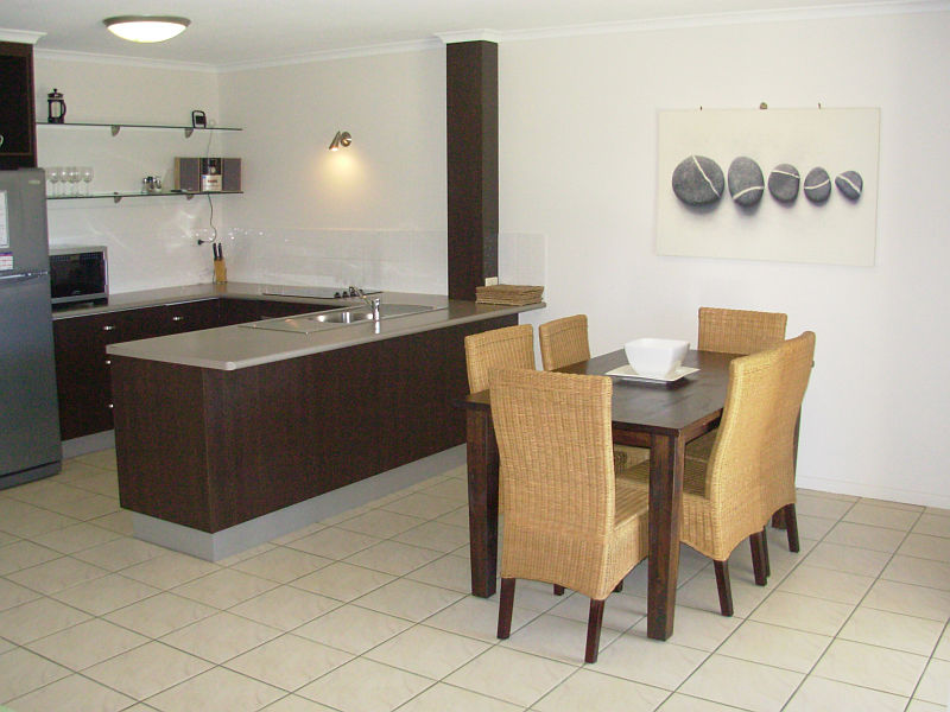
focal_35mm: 38
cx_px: 475
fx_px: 1043
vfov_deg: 37.7
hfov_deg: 49.0
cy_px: 356
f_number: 2.9
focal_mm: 6.3
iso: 194
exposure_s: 1/124
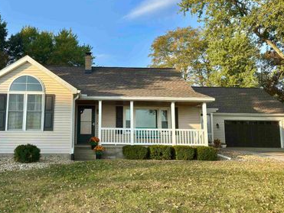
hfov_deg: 52.0
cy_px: 97
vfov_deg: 40.7
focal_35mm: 35
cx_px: 106
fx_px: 287
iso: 50
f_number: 1.6
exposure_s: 1/2151
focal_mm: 5.96
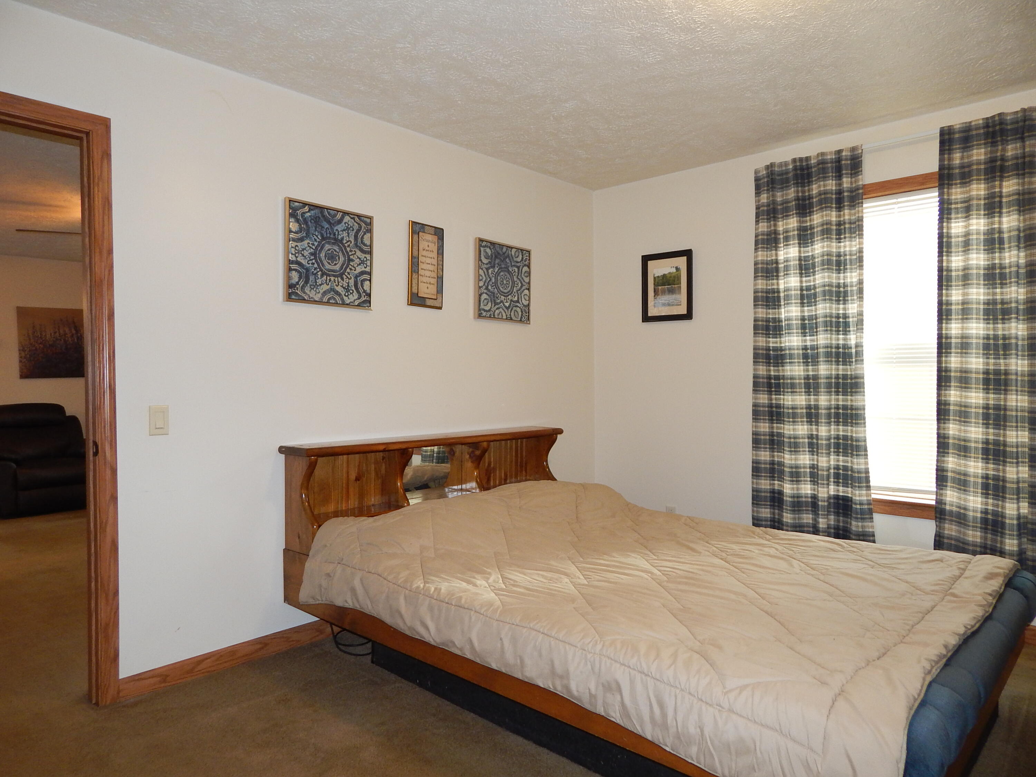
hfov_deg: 76.4
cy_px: 388
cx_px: 518
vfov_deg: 61.1
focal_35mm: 22
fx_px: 658
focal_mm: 4
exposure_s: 1/30
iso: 200
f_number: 3
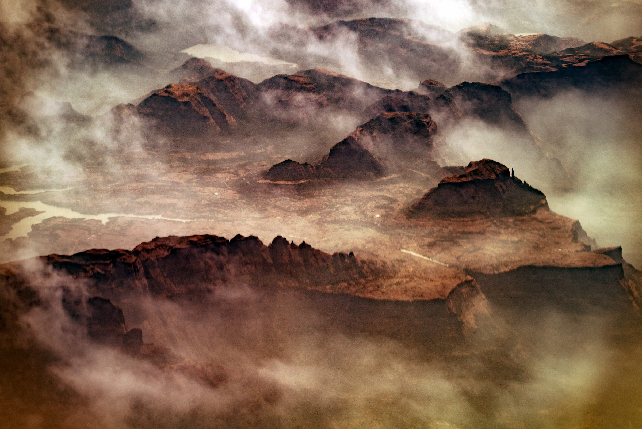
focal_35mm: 240
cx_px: 321
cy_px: 214
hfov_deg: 8.6
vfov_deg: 5.7
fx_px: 4282
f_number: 11
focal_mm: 240
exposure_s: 1/320
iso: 100
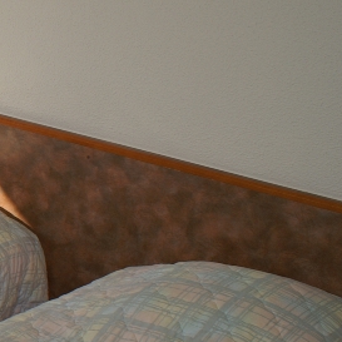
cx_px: -281
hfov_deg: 16.7
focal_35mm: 86
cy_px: 126
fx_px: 961
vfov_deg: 20.1
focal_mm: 18
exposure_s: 1/125
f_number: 8
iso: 100
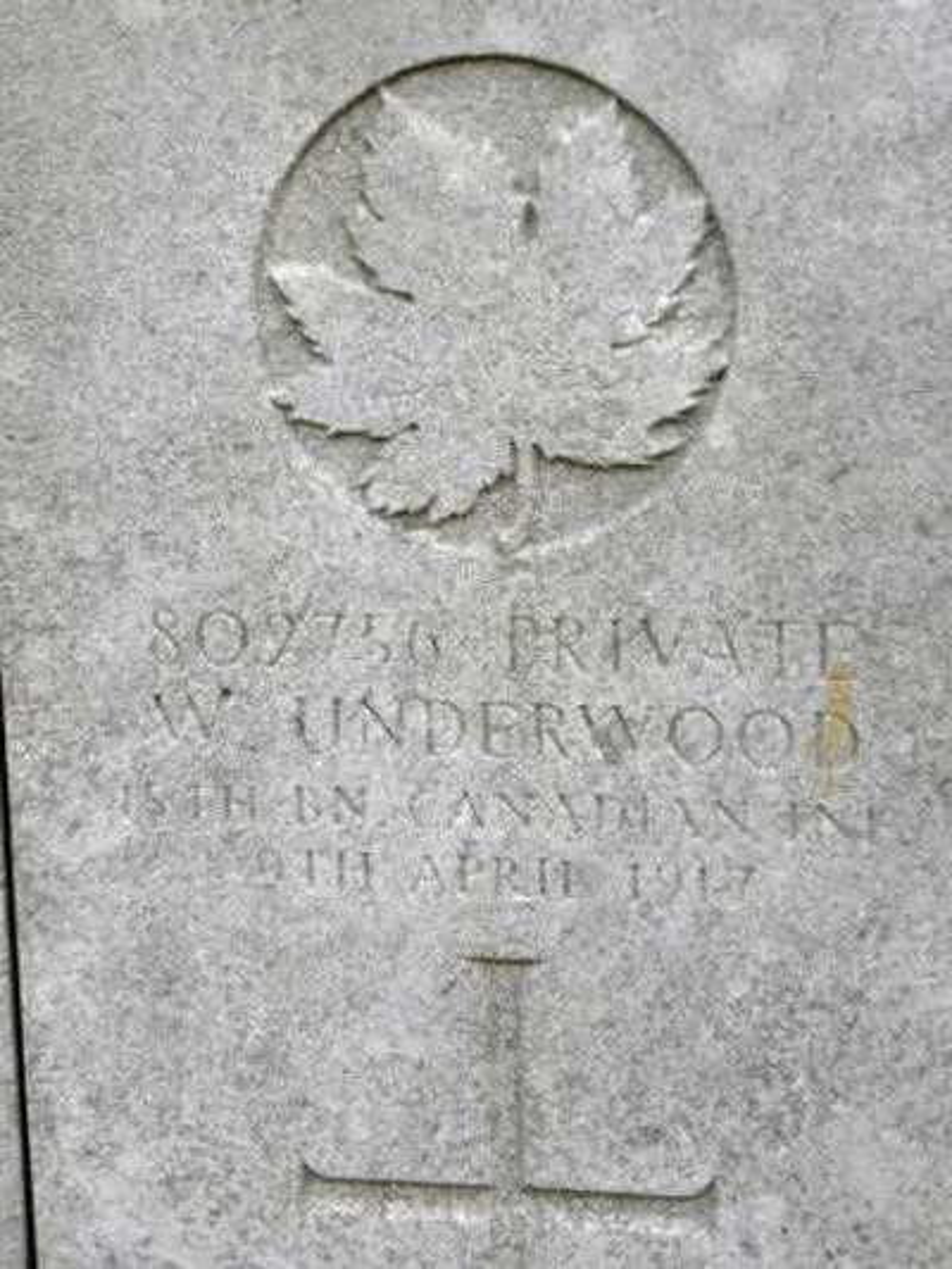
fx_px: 2749
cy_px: 634
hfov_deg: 19.6
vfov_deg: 26.0
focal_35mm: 75
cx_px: 476
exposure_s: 1/71
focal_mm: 13.4
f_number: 4
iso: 84
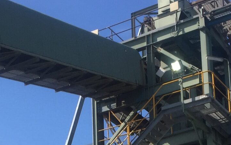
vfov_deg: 11.2
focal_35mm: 110
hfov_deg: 18.9
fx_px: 693
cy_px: 254
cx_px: 102
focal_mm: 4.15
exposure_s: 1/1319
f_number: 2.2
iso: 32
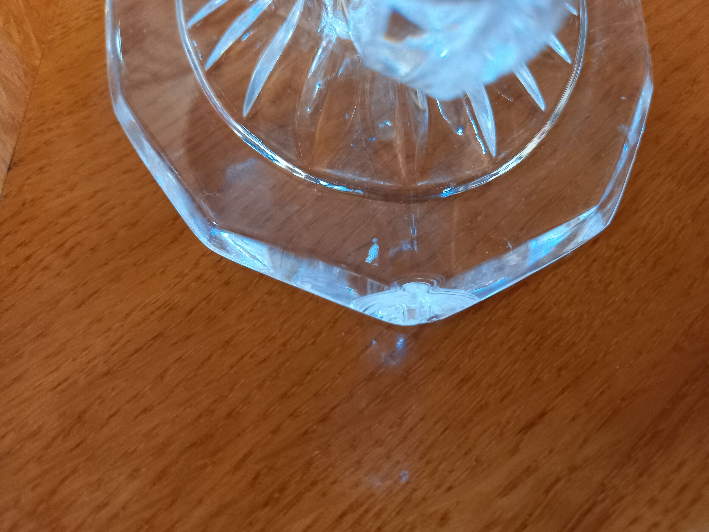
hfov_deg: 69.4
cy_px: 266
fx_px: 512
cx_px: 354
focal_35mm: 25
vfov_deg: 54.9
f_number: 2
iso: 400
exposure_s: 1/25
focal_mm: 4.6
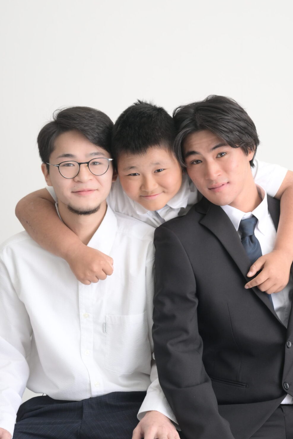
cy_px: 220
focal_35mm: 70
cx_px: 146
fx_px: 854
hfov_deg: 19.5
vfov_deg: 28.8
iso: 640
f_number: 7.1
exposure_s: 1/125
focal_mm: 70
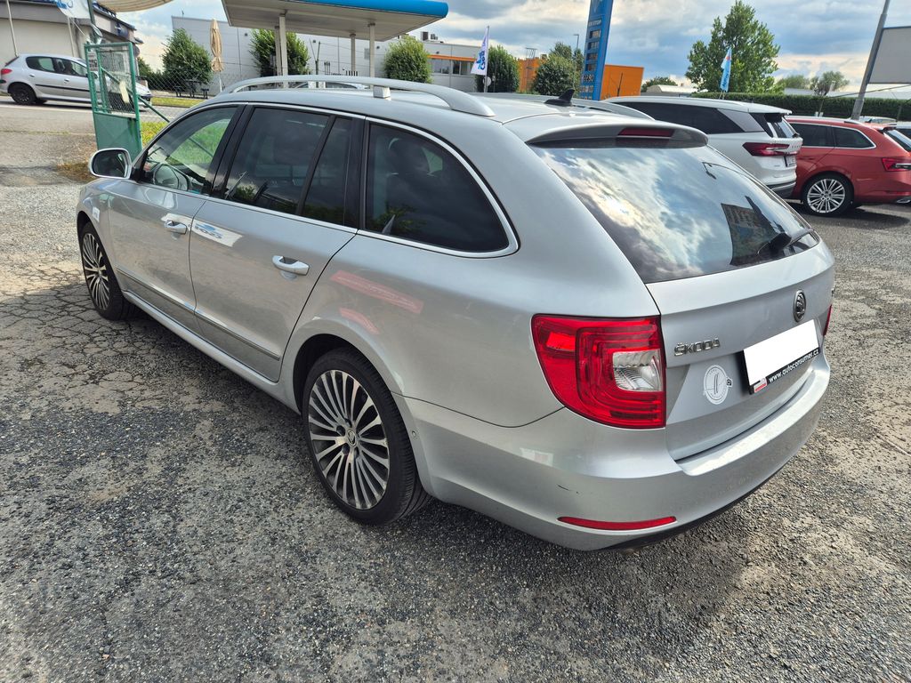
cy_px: 342
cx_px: 456
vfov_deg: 58.9
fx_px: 605
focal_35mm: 23
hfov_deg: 73.9
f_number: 1.8
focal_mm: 5.4
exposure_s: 1/728
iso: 25
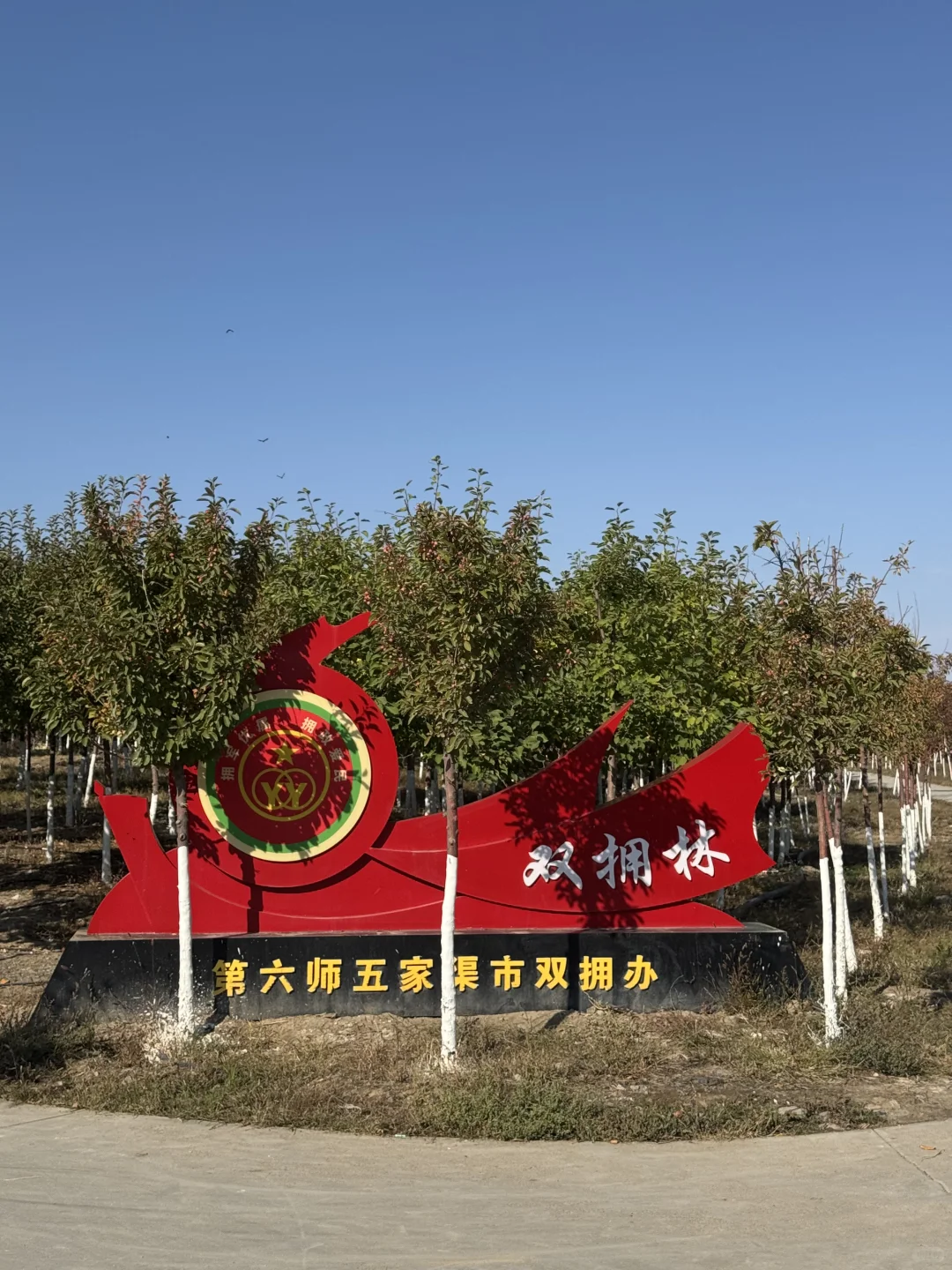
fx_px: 1760
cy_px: 635
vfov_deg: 39.7
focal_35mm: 48
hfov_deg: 30.3
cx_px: 476
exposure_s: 1/4975
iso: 64
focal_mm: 6.76
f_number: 1.78
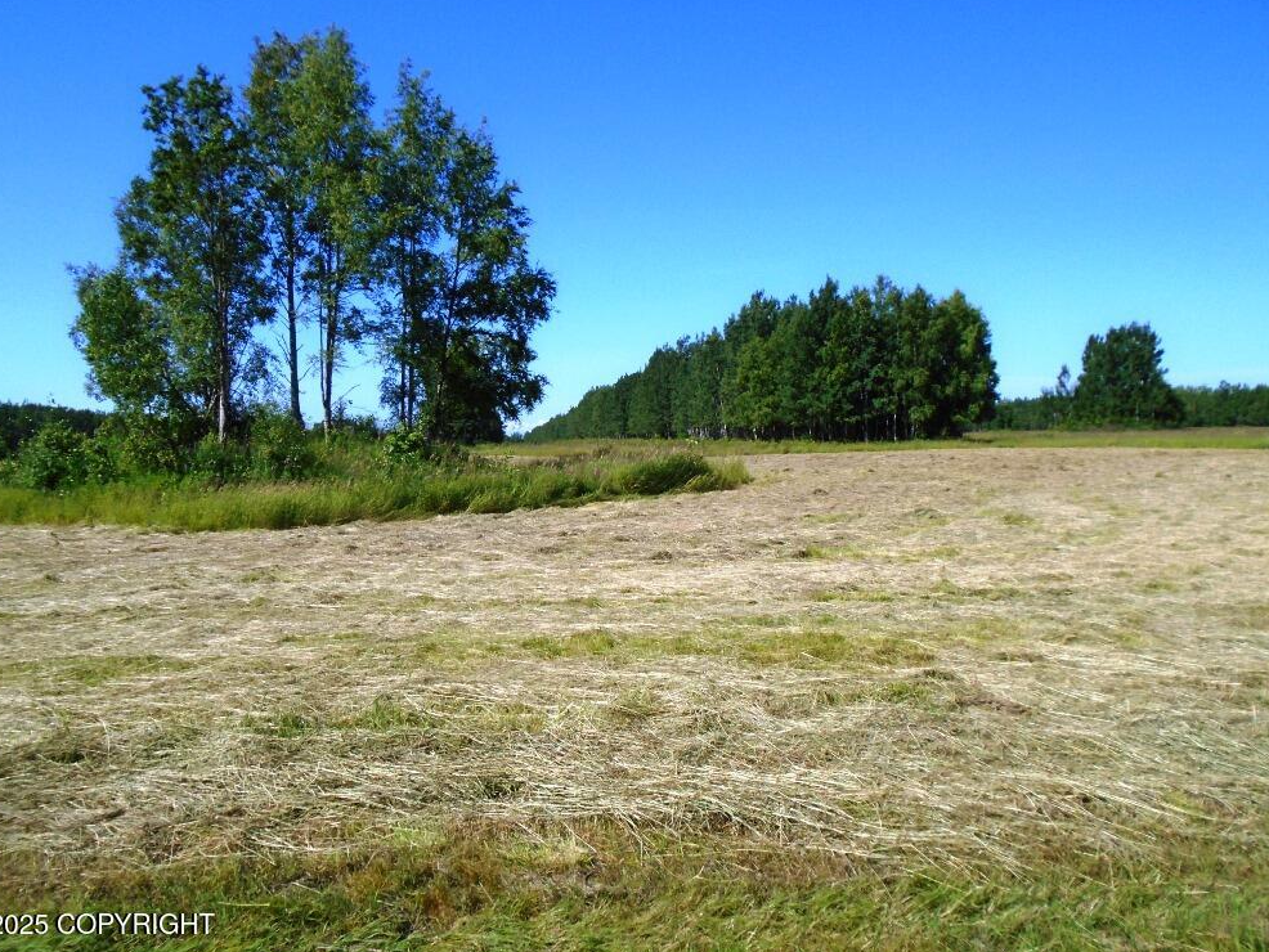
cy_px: 475
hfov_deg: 65.3
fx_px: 990
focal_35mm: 27
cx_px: 620
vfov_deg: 51.4
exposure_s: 1/200
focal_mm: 4.6
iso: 100
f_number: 8
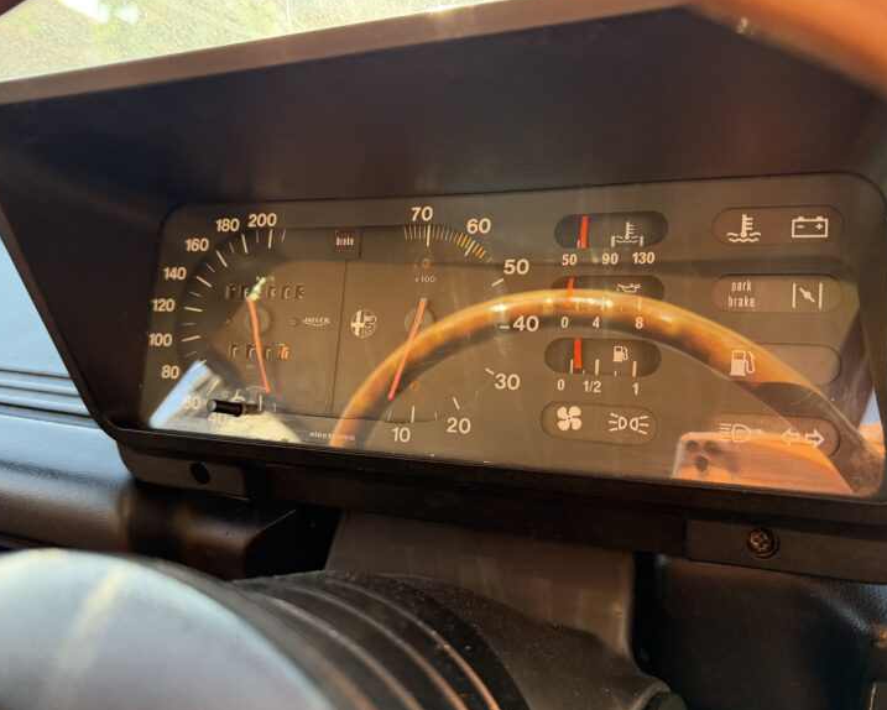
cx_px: 422
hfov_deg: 66.0
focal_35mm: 26
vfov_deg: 55.0
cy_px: 354
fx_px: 683
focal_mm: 6.76
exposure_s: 1/188
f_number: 1.78
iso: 200
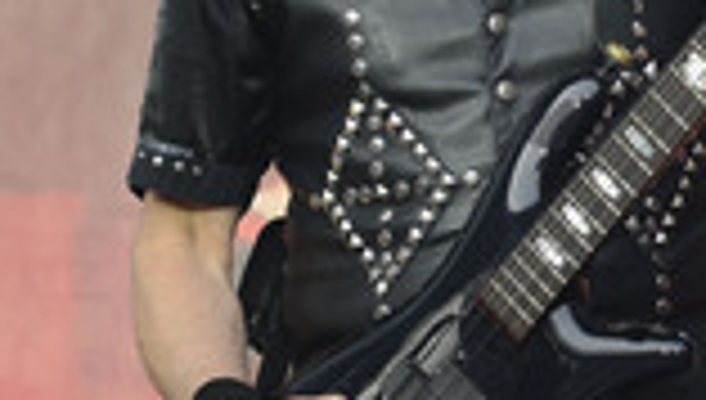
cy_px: -49
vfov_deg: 2.0
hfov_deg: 3.6
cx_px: 546
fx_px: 11253
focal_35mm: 600
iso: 400
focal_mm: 200
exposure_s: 1/640
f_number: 2.8
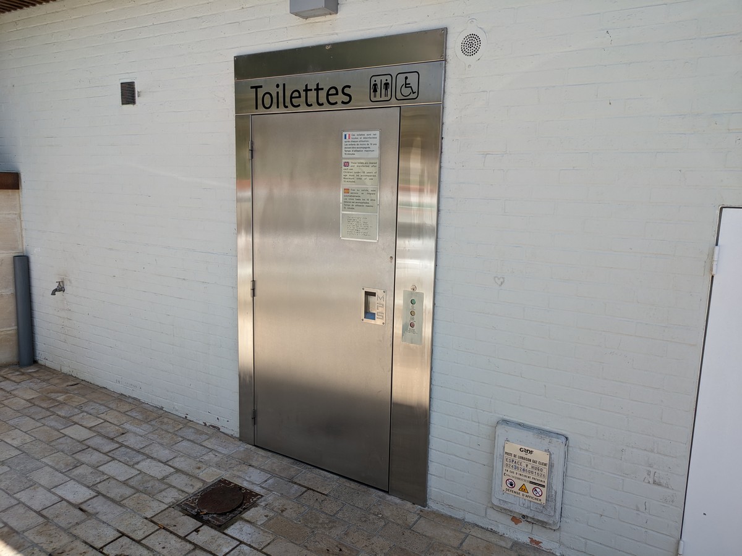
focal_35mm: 25
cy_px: 278
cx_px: 371
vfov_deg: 54.9
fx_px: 536
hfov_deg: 69.4
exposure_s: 1/1110
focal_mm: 5.43
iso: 48
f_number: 1.89
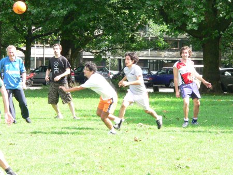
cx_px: 116
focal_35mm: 187
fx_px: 1259
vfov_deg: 7.9
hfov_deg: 10.6
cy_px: 88
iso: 400
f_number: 5.6
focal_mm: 31.1
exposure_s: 1/250
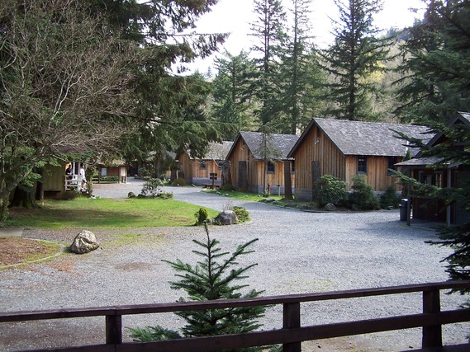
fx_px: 516
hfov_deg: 49.0
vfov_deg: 37.7
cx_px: 235
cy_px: 176
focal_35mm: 38
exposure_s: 1/180
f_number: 2.8
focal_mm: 6.3
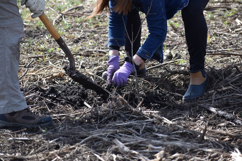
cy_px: 80
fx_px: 1361
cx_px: 121
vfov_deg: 6.8
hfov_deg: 10.2
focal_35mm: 202
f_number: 5
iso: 400
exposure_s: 1/1000
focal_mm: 135
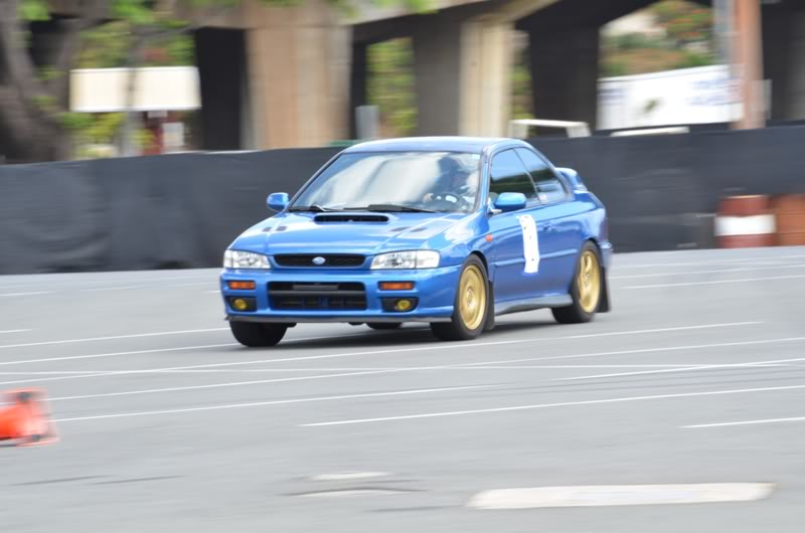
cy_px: 266
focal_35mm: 315
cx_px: 402
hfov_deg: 6.6
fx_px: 7030
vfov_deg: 4.3
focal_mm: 210
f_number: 18
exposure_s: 1/40
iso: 400
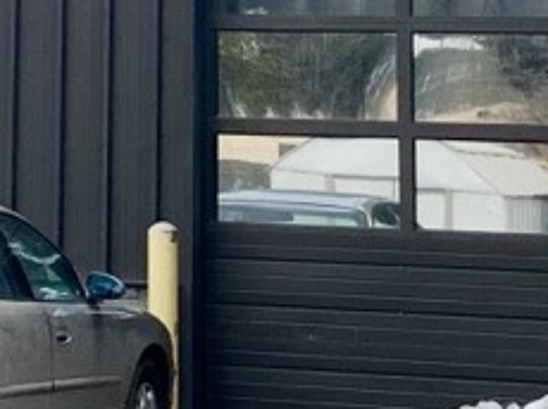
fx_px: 2862
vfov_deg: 8.0
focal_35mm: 181
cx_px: -102
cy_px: -269
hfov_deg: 10.8
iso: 25
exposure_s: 1/777
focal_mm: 4.25
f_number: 1.8
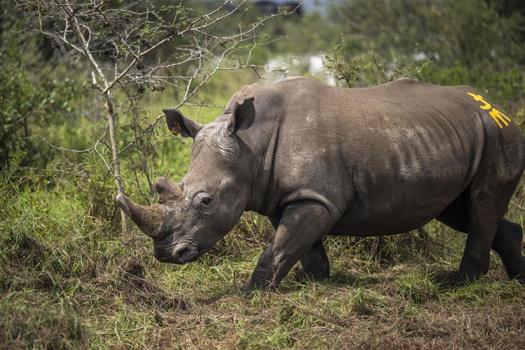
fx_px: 2916
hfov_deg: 10.3
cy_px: 175
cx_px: 262
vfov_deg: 6.9
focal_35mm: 200
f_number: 2.8
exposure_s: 1/4000
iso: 125
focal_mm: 200
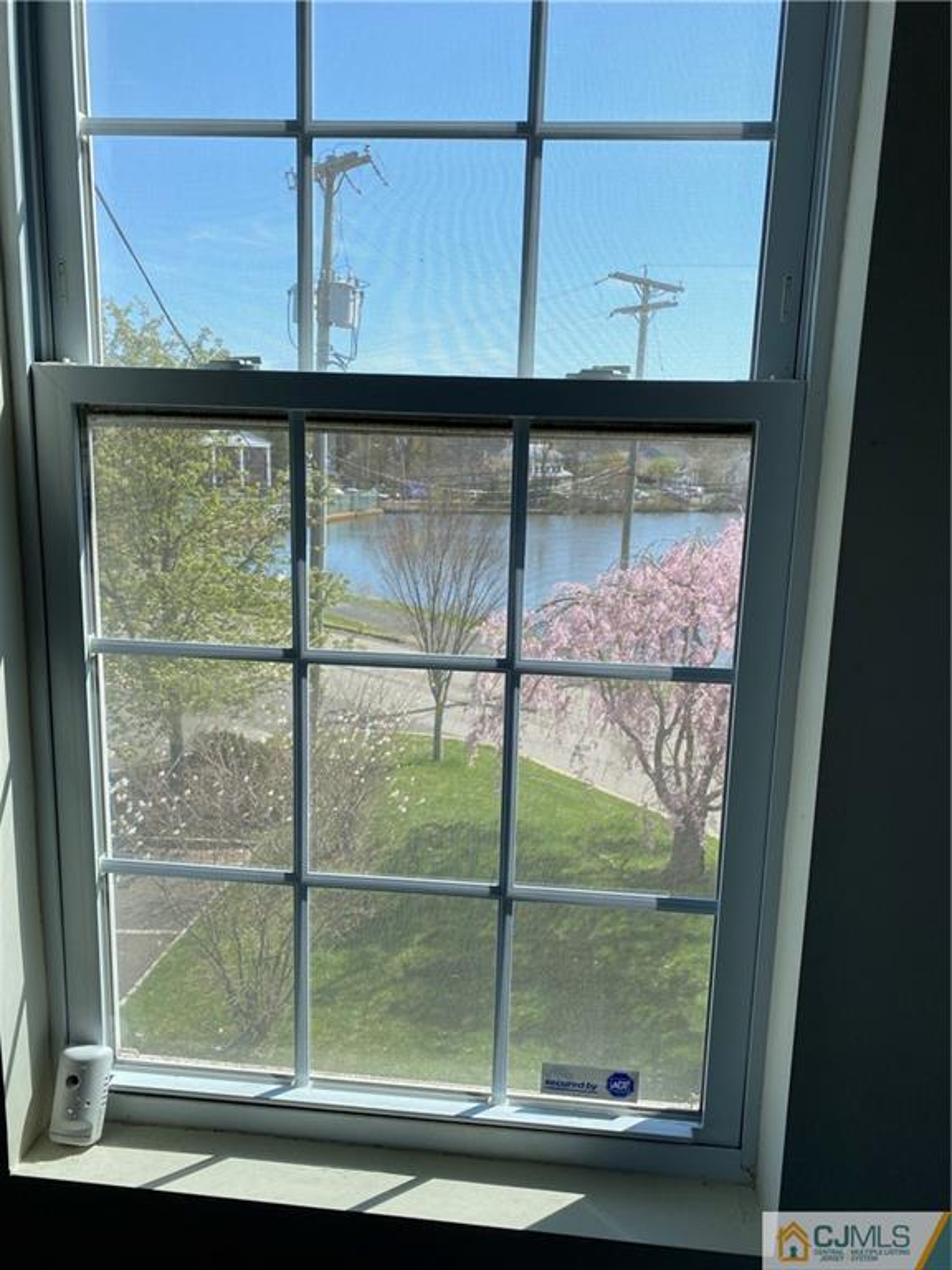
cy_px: 635
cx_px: 476
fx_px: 953
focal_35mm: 26
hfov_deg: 53.1
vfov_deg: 67.3
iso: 32
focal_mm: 4.25
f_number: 1.8
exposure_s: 1/1330
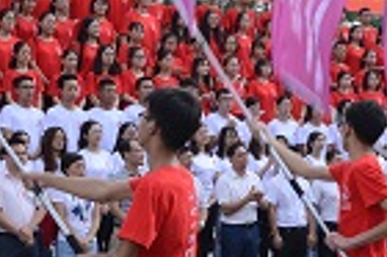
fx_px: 923
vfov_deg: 15.8
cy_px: 144
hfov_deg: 23.4
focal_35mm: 86
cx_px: 293
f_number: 5.6
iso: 100
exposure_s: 1/80
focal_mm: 20
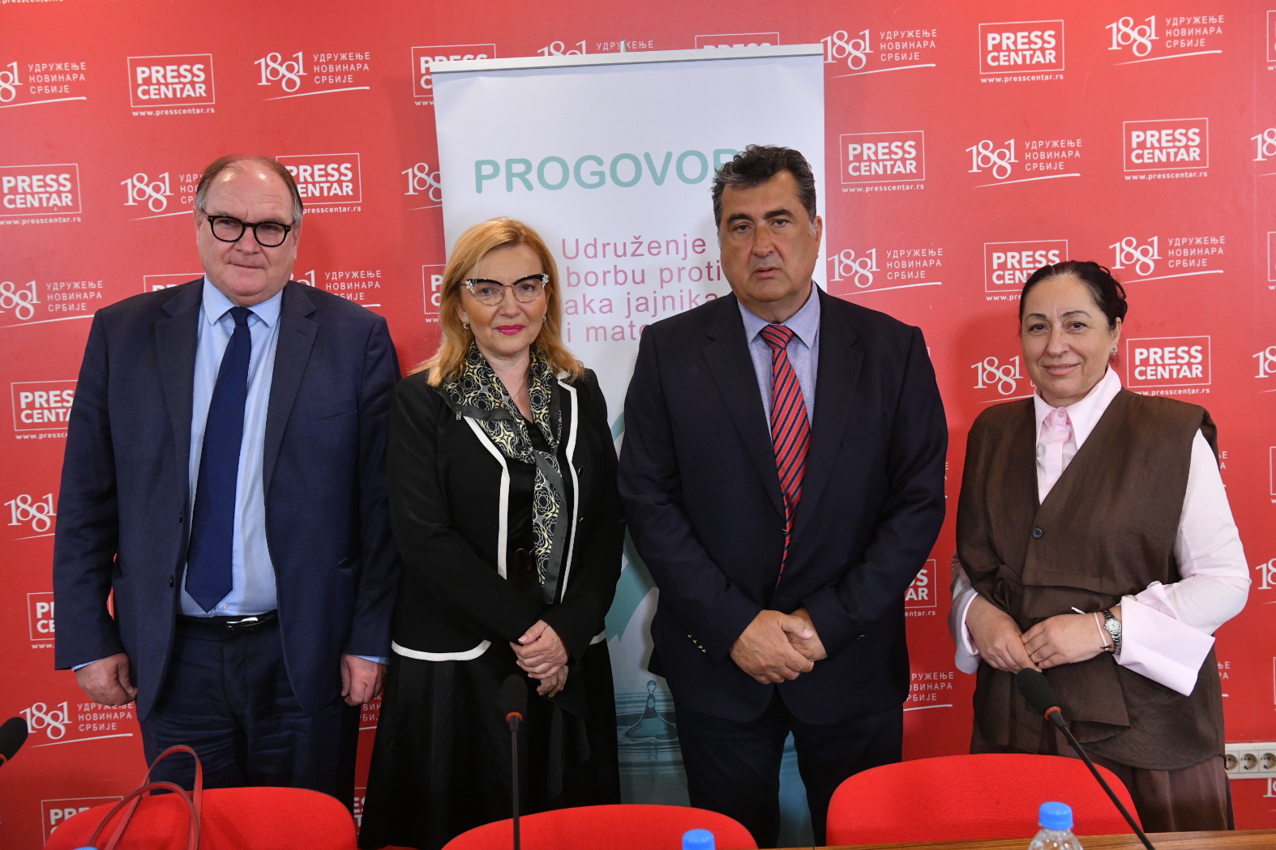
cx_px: 653
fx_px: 1240
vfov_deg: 37.8
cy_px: 416
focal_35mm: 35
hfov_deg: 54.4
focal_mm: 34
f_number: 5
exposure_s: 1/160
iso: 3200
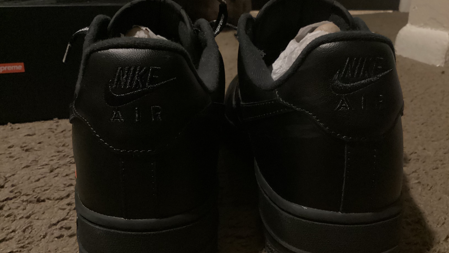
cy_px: 124
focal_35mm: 34
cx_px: 225
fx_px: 405
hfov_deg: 58.0
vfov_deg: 34.7
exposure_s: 1/15
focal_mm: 3.3
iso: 800
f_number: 2.4
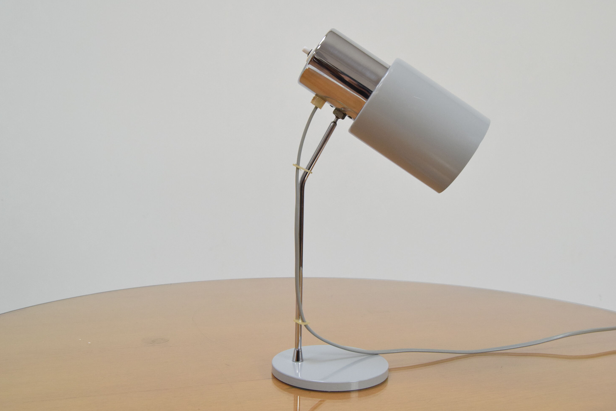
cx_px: 311
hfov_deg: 48.5
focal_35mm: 40
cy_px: 205
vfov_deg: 33.4
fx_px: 684
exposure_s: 1/200
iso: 1600
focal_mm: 26
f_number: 7.1
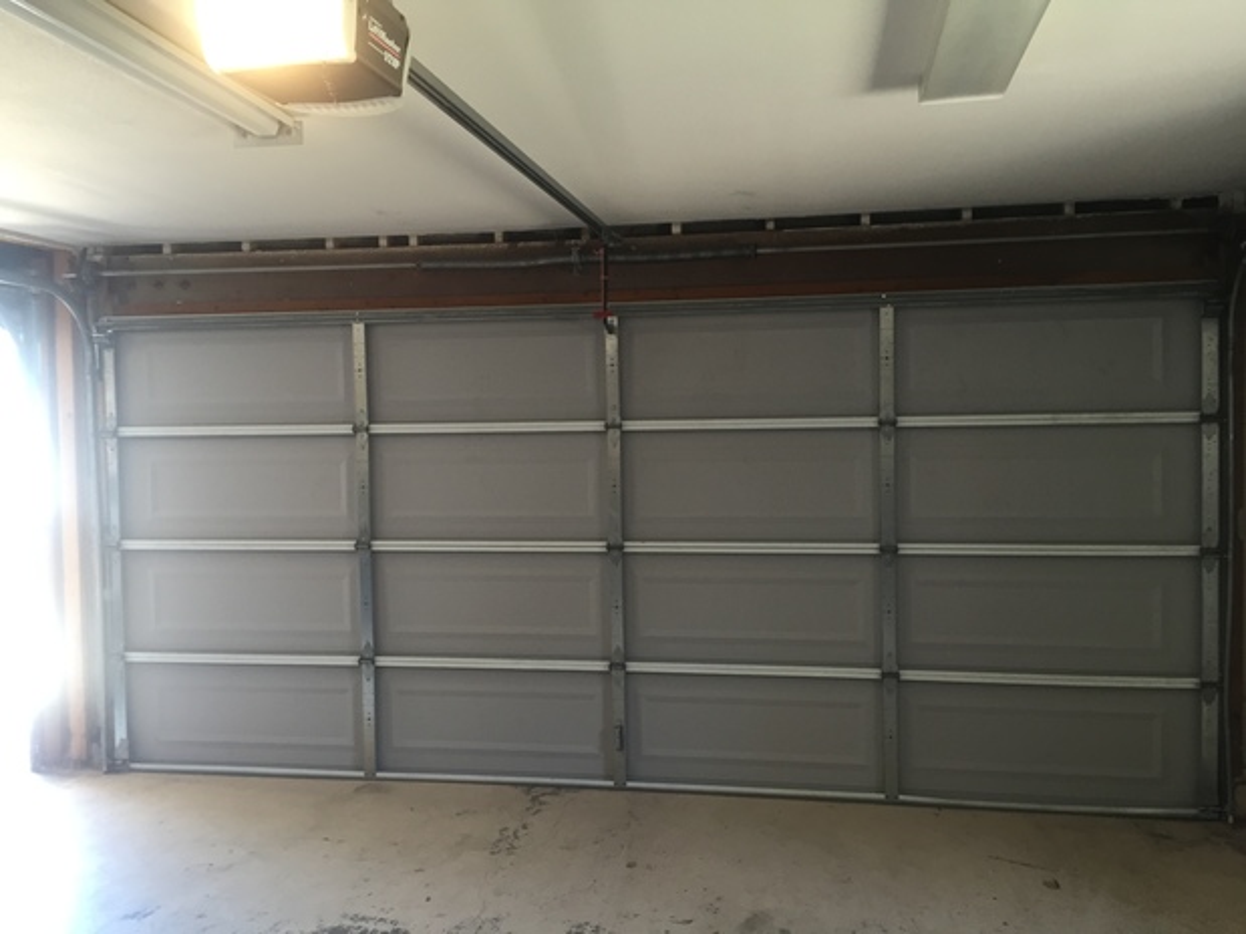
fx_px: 1044
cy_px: 467
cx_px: 623
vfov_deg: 48.2
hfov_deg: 61.7
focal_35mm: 29
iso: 80
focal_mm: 4.15
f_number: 2.2
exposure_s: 1/30
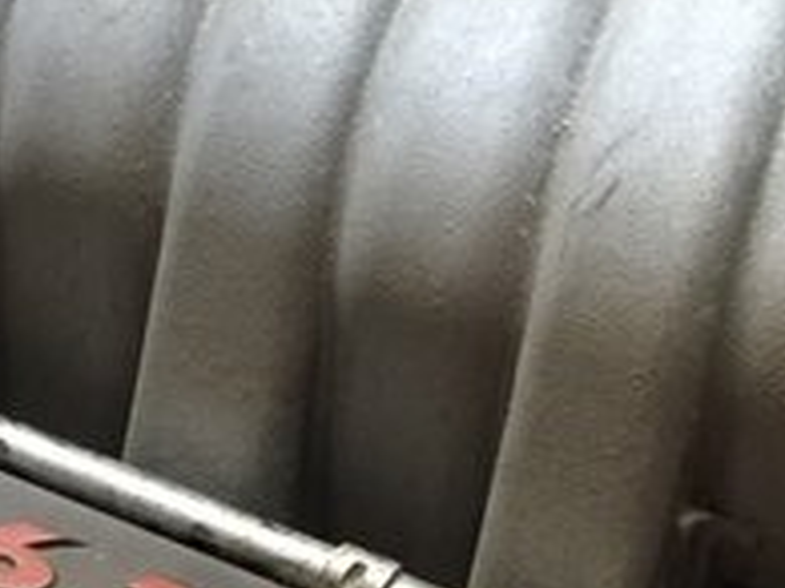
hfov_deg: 16.6
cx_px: 403
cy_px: 673
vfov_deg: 12.2
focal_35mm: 119
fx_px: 2697
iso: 250
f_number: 2.2
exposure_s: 1/20
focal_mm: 4.15
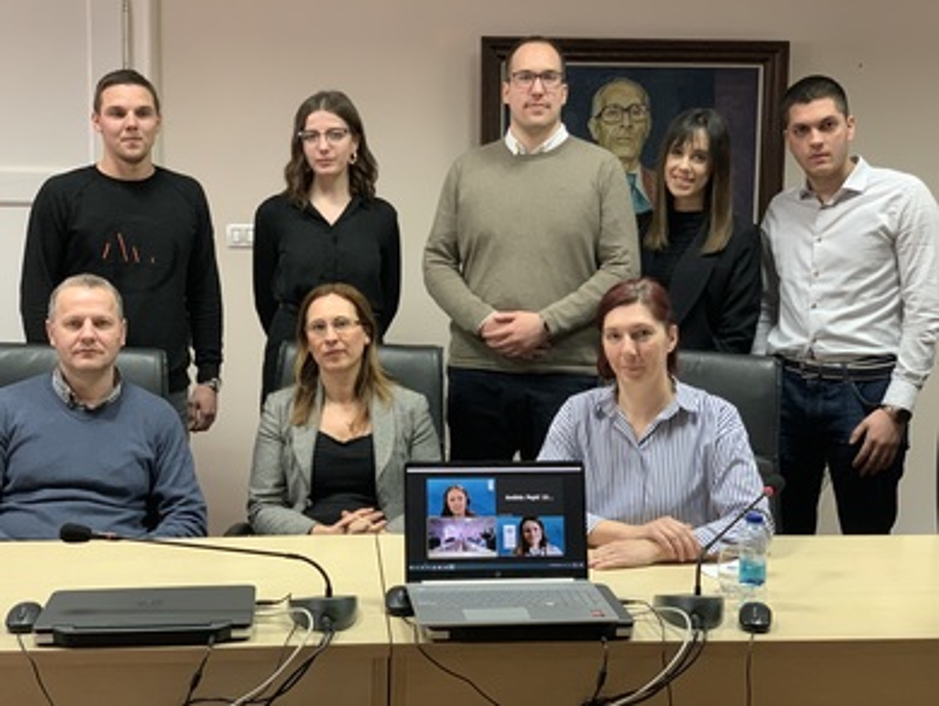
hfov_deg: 36.8
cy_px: 353
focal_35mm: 52
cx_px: 470
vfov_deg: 28.1
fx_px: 1411
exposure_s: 1/50
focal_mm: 6
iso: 400
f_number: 2.4
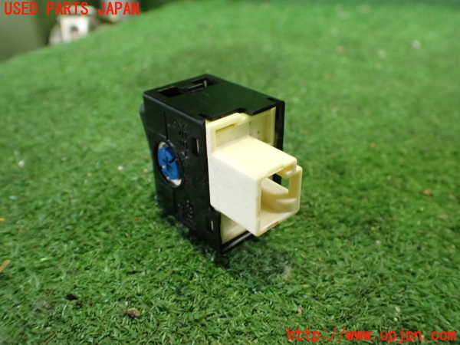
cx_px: 230
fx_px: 399
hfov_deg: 60.0
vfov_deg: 46.8
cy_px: 172
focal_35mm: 30
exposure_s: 1/30
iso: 800
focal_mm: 5.4
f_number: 2.3
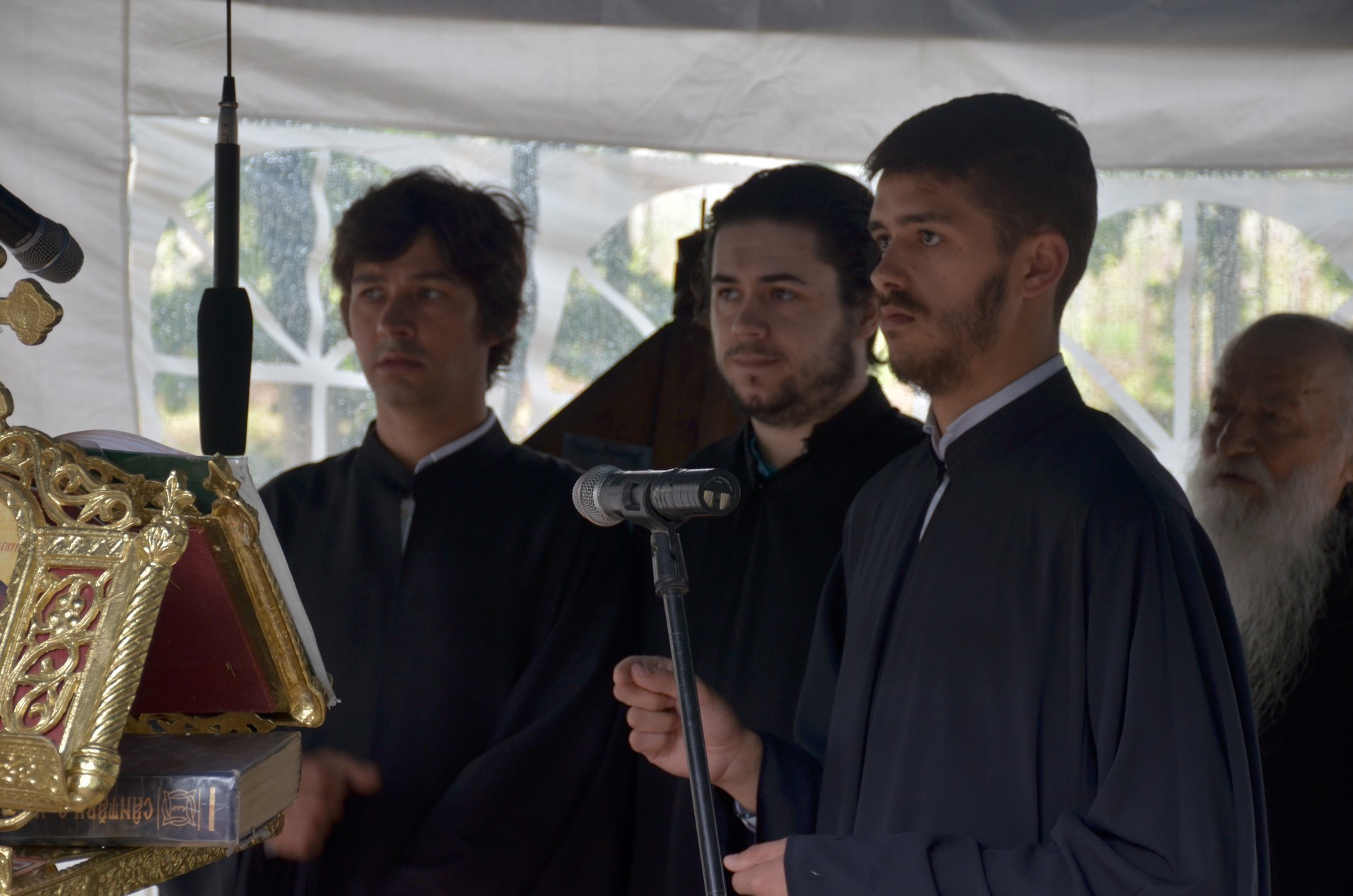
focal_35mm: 93
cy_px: 448
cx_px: 676
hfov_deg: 22.0
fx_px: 3488
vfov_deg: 14.6
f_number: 5
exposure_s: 1/80
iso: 400
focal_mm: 62
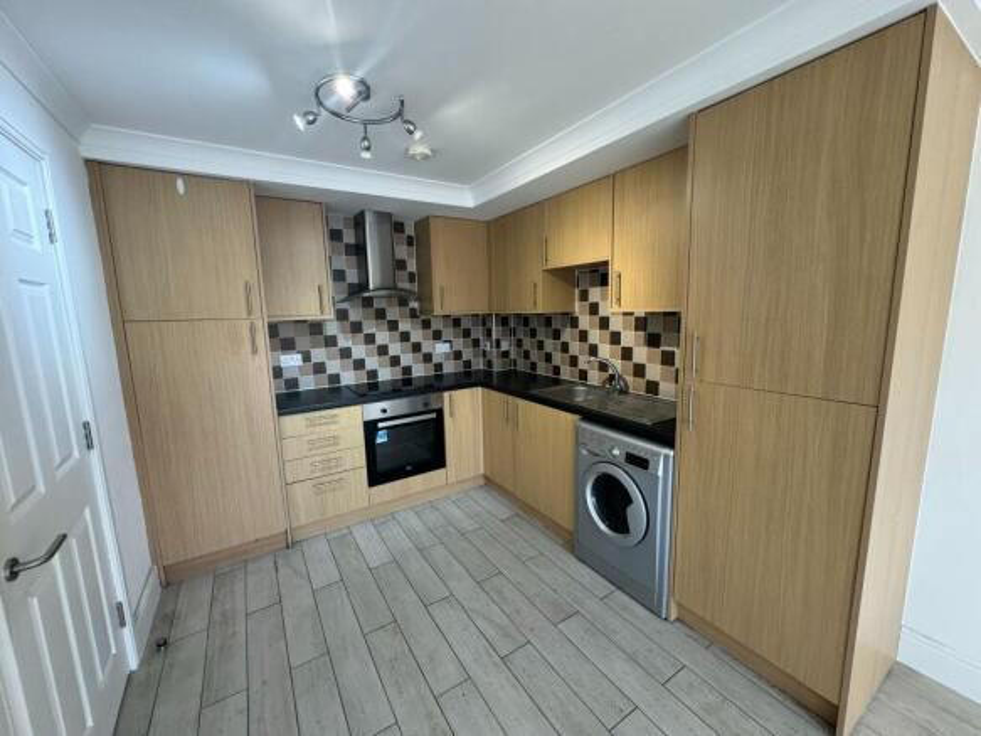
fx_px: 397
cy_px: 368
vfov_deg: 85.7
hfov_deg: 102.1
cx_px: 490
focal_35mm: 14
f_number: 2.2
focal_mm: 2.22
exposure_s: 1/100
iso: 250
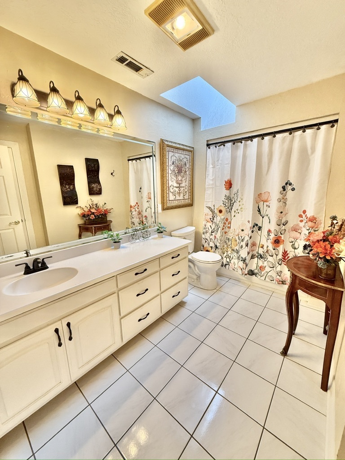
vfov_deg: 102.1
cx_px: 172
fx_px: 186
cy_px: 230
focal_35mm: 14
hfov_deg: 85.7
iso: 200
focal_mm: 2.22
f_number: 2.2
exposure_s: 1/120
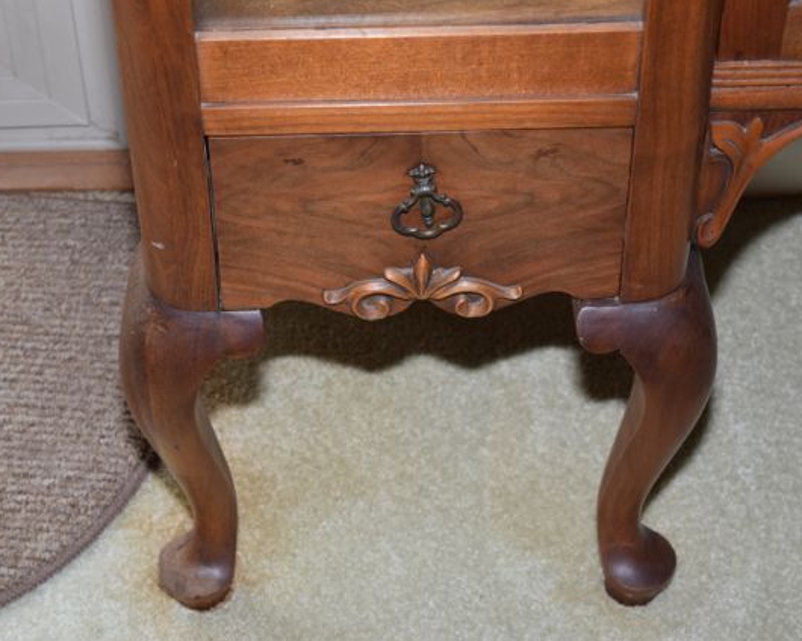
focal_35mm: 94
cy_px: 320
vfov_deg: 16.4
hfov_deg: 20.5
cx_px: 443
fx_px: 2221
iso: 800
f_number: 5.6
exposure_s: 1/125
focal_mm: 55
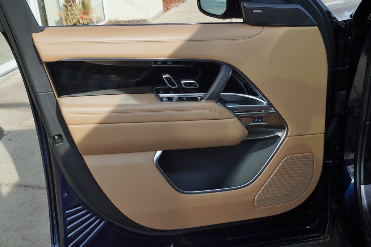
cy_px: 124
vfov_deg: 31.8
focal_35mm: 42
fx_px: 432
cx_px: 186
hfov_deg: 46.4
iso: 100
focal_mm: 28
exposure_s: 1/125
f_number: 8
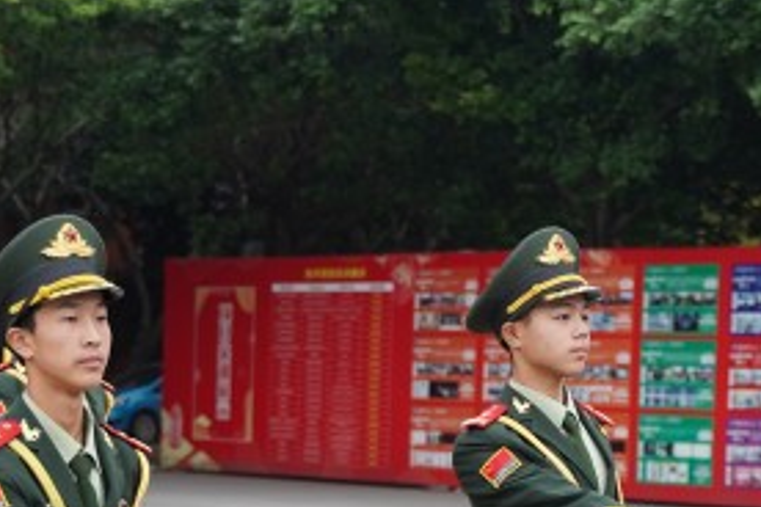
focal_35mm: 114
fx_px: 2410
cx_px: 389
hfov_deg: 17.9
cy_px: 524
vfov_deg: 11.9
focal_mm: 42
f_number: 2.8
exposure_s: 1/640
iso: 250
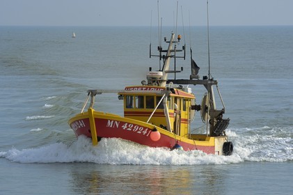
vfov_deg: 4.6
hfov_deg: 6.9
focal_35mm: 300
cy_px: 98
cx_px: 146
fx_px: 2440
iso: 100
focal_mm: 200
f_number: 5.3
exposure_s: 1/400
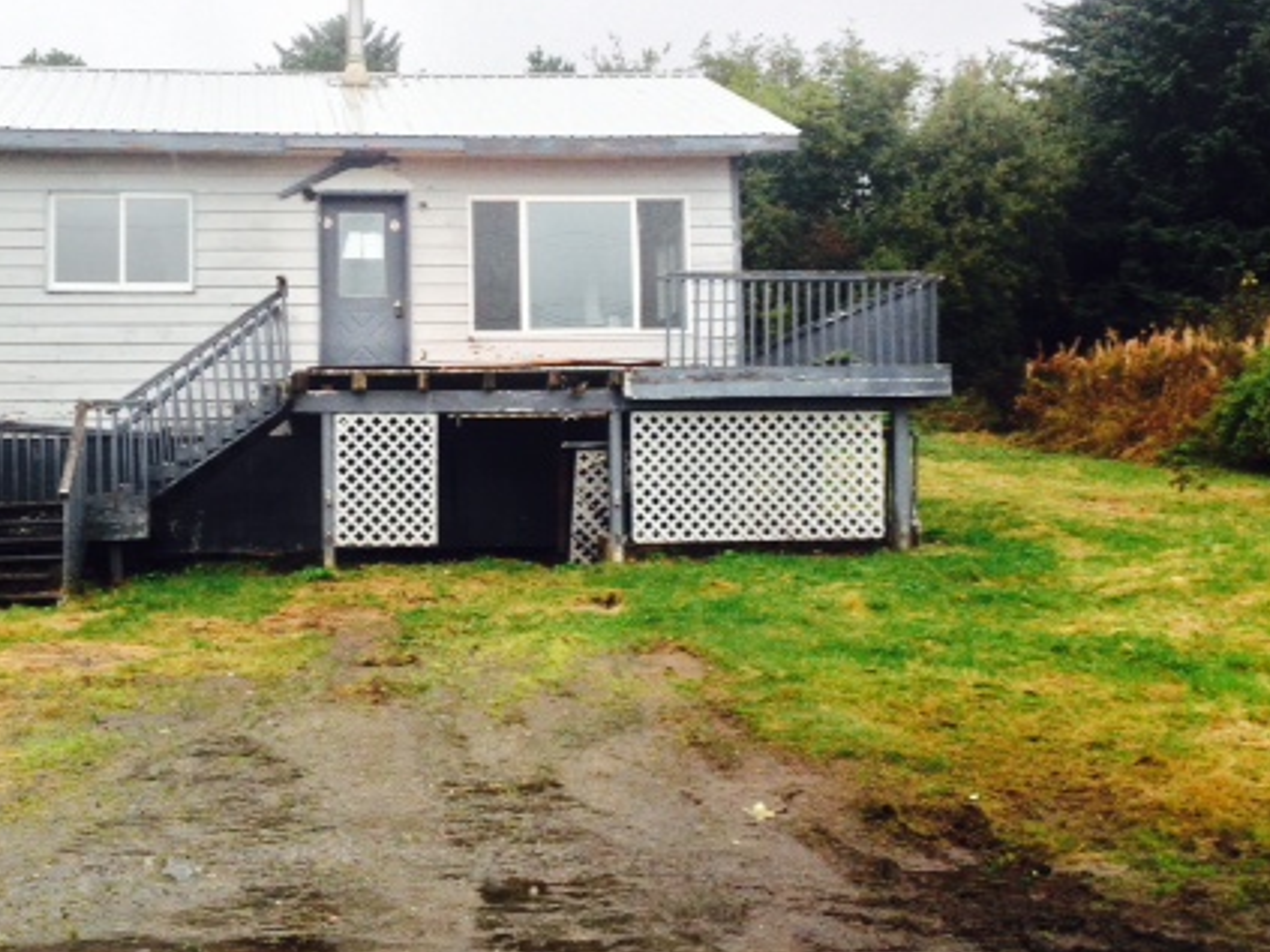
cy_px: 396
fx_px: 1944
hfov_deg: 36.0
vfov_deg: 27.5
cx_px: 468
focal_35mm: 53
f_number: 2.4
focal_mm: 4.28
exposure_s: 1/334
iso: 50
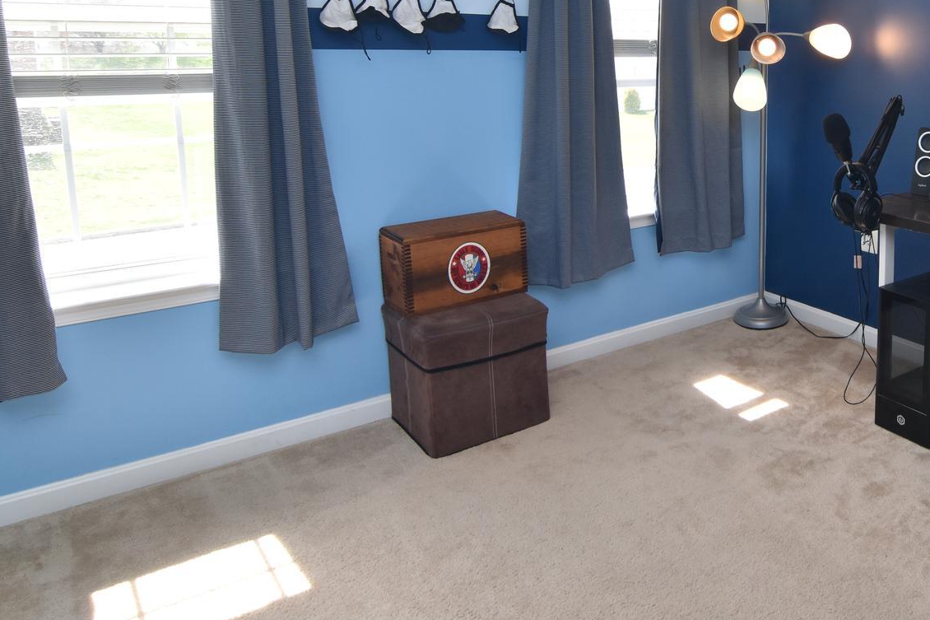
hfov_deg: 56.7
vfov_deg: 42.3
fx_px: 772
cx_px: 769
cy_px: 149
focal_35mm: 30
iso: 500
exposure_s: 1/125
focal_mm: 11
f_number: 5.6
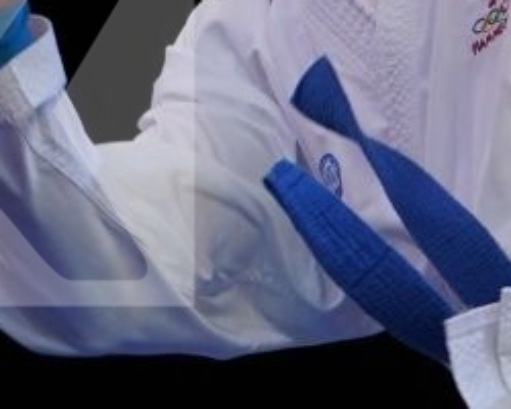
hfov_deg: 1.4
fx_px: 20447
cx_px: 697
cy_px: 121
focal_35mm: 1352
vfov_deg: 1.1
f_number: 2.8
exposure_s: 1/1000
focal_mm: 200
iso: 400
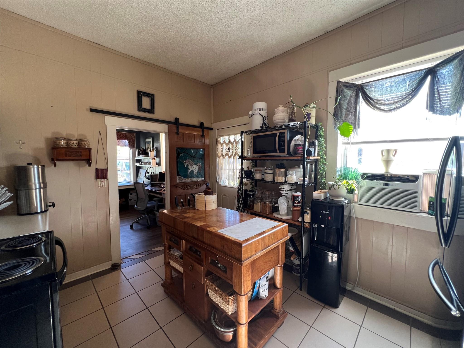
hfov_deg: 106.2
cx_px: 232
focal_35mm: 13
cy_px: 174
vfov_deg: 89.9
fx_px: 174
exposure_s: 1/60
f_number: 1.8
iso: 200
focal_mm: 1.57
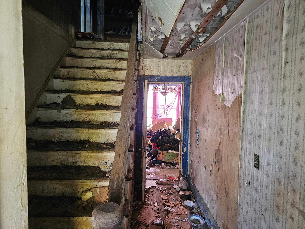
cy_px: 114
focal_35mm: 23
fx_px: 203
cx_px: 152
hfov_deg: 73.9
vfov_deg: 58.9
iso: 800
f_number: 1.7
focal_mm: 6.3
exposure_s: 1/60
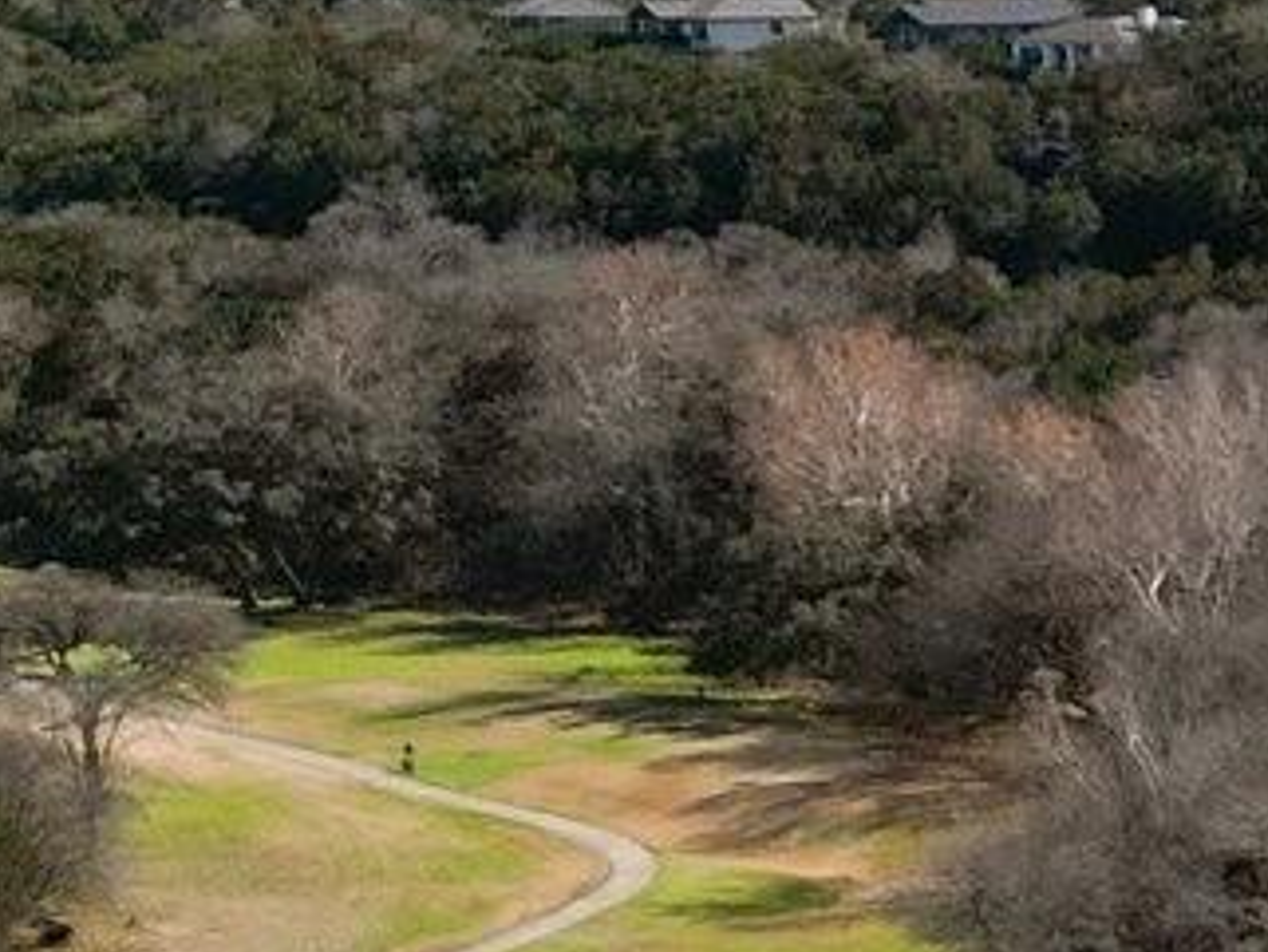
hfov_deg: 10.6
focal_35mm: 153
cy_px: 928
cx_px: 3263
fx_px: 5607
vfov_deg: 9.6
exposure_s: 1/5000
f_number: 1.7
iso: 150
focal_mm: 6.72
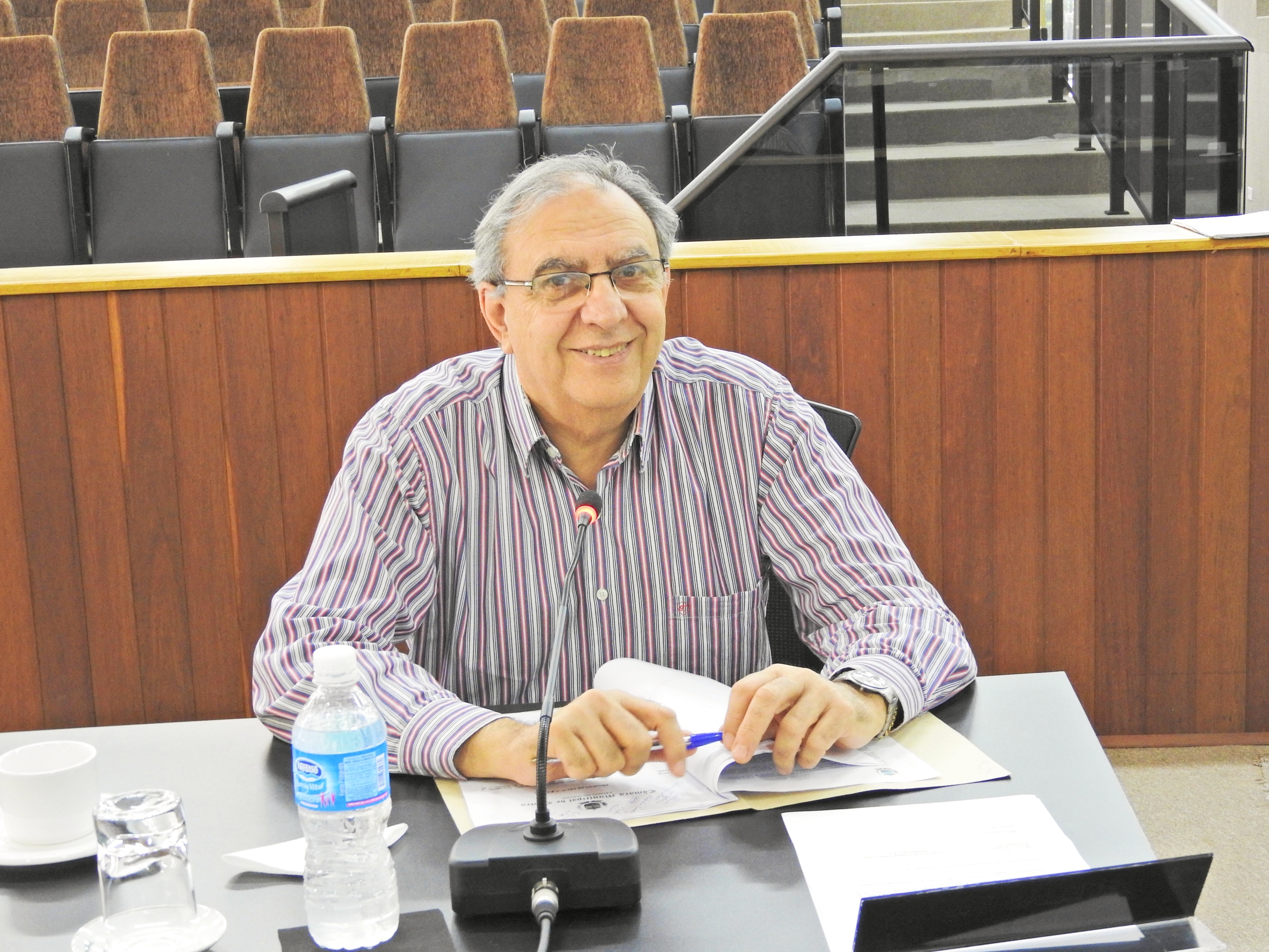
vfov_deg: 24.4
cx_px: 634
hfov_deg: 32.2
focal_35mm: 60
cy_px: 476
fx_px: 2200
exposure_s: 1/8
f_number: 4.2
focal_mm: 10.7
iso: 450
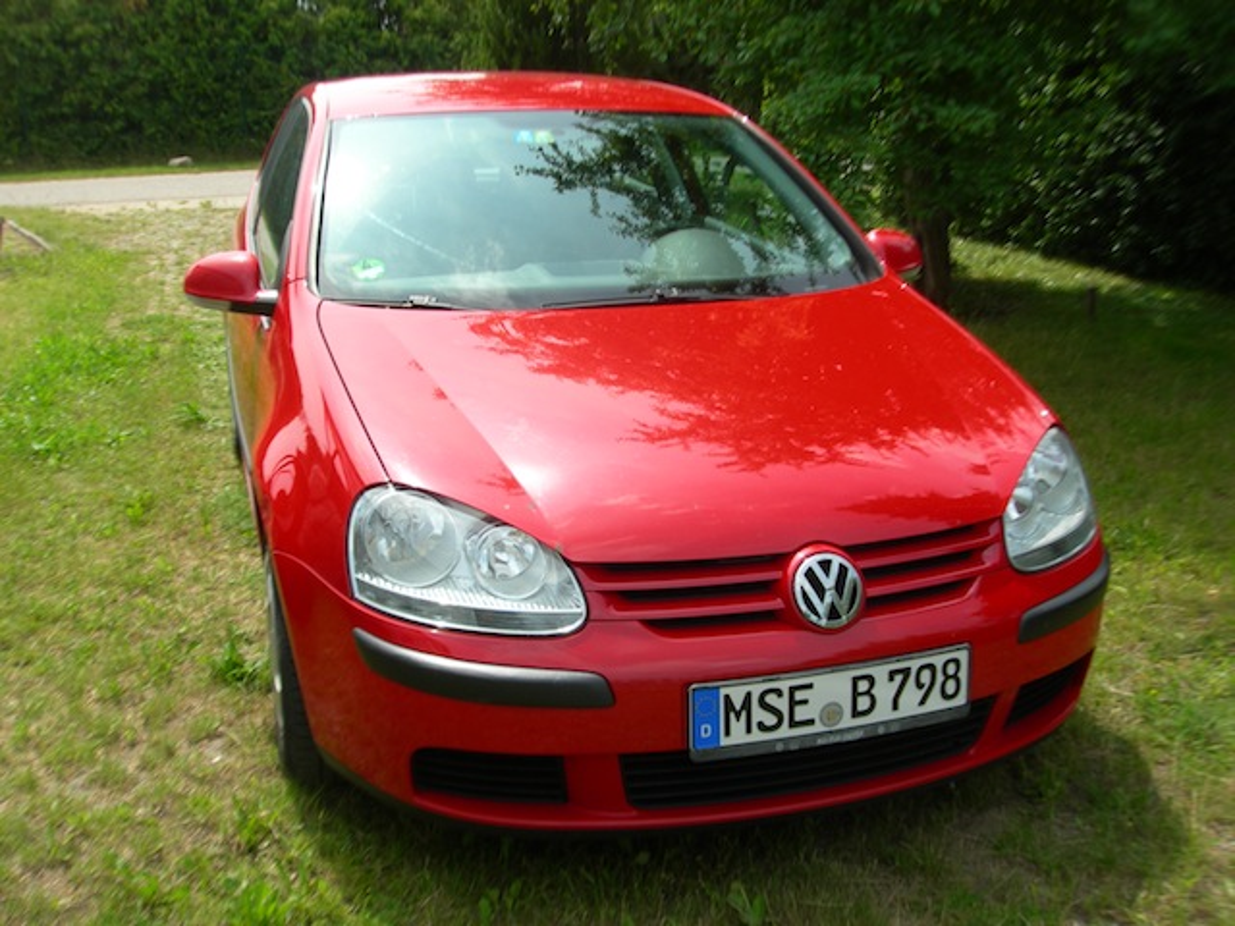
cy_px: 463
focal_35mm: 38
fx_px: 1356
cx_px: 618
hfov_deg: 49.0
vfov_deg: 37.7
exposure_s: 1/316
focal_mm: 7.8
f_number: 4.8
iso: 50
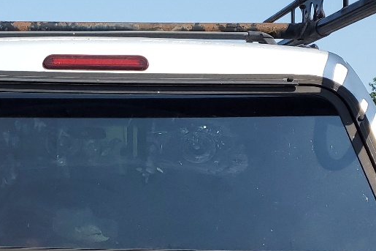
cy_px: 266
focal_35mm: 84
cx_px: 84
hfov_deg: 23.9
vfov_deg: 15.9
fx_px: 877
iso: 50
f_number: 1.5
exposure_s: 1/3333
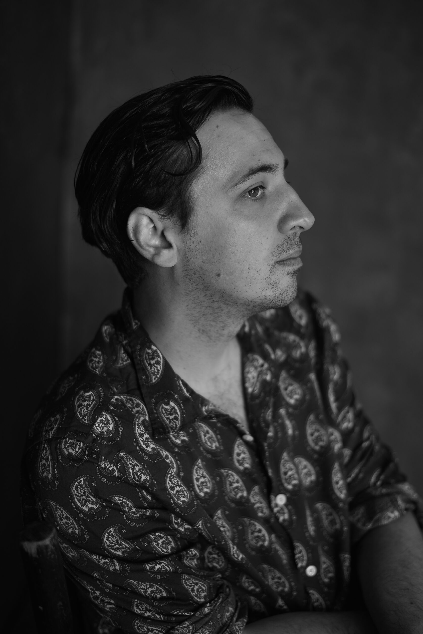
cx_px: 212
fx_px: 880
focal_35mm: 50
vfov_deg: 39.6
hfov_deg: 27.0
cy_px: 317
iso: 160
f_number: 1.8
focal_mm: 50
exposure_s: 1/160
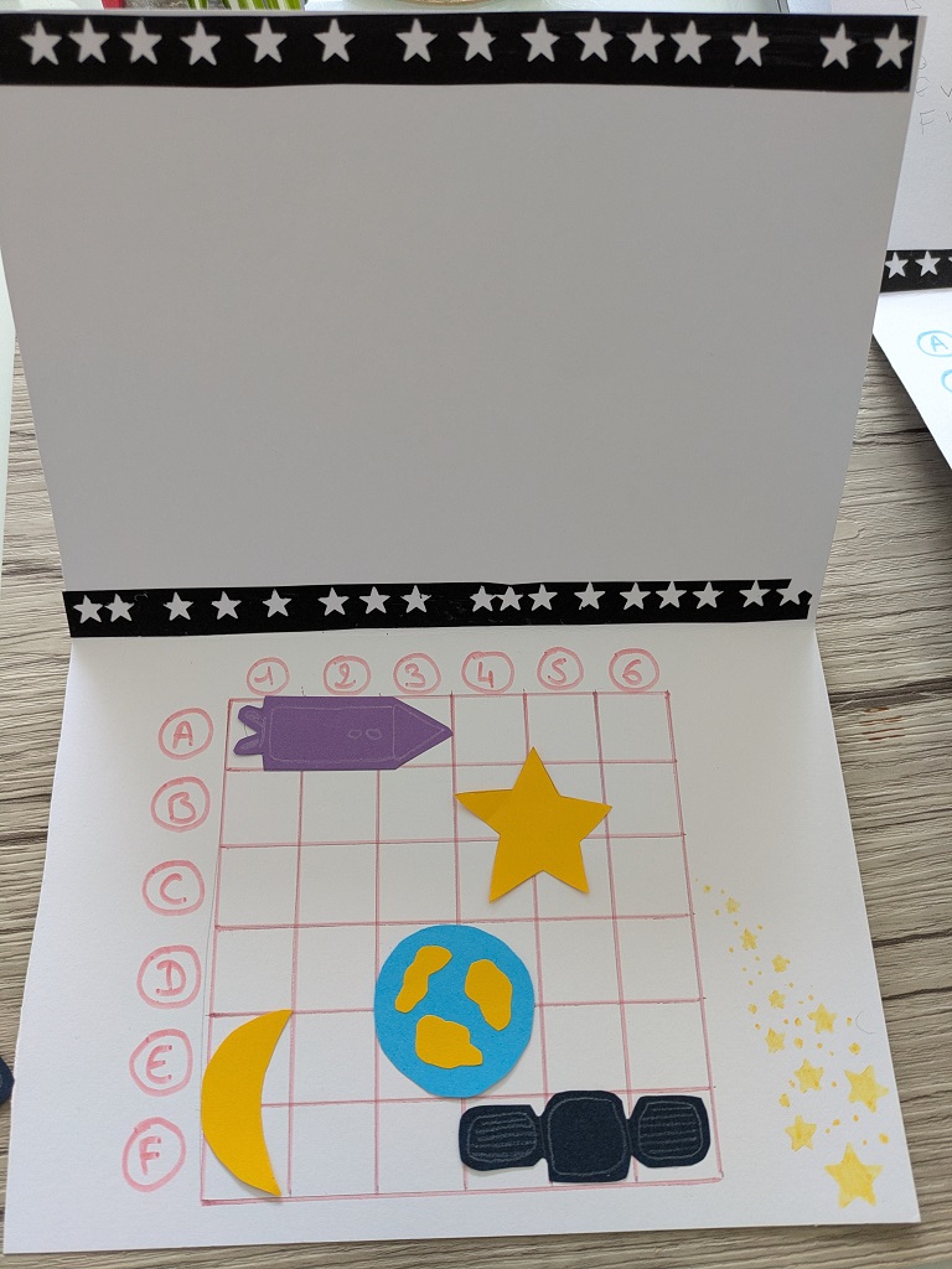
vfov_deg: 69.4
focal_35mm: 25
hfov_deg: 54.9
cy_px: 634
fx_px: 917
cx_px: 476
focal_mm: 5.43
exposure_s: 1/50
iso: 195
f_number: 1.89
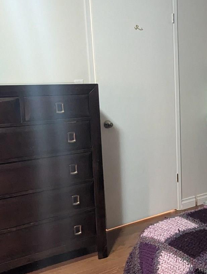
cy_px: 145
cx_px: 216
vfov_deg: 42.0
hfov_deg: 29.7
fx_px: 358
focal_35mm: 45
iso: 925
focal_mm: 2.35
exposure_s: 1/24
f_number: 2.2
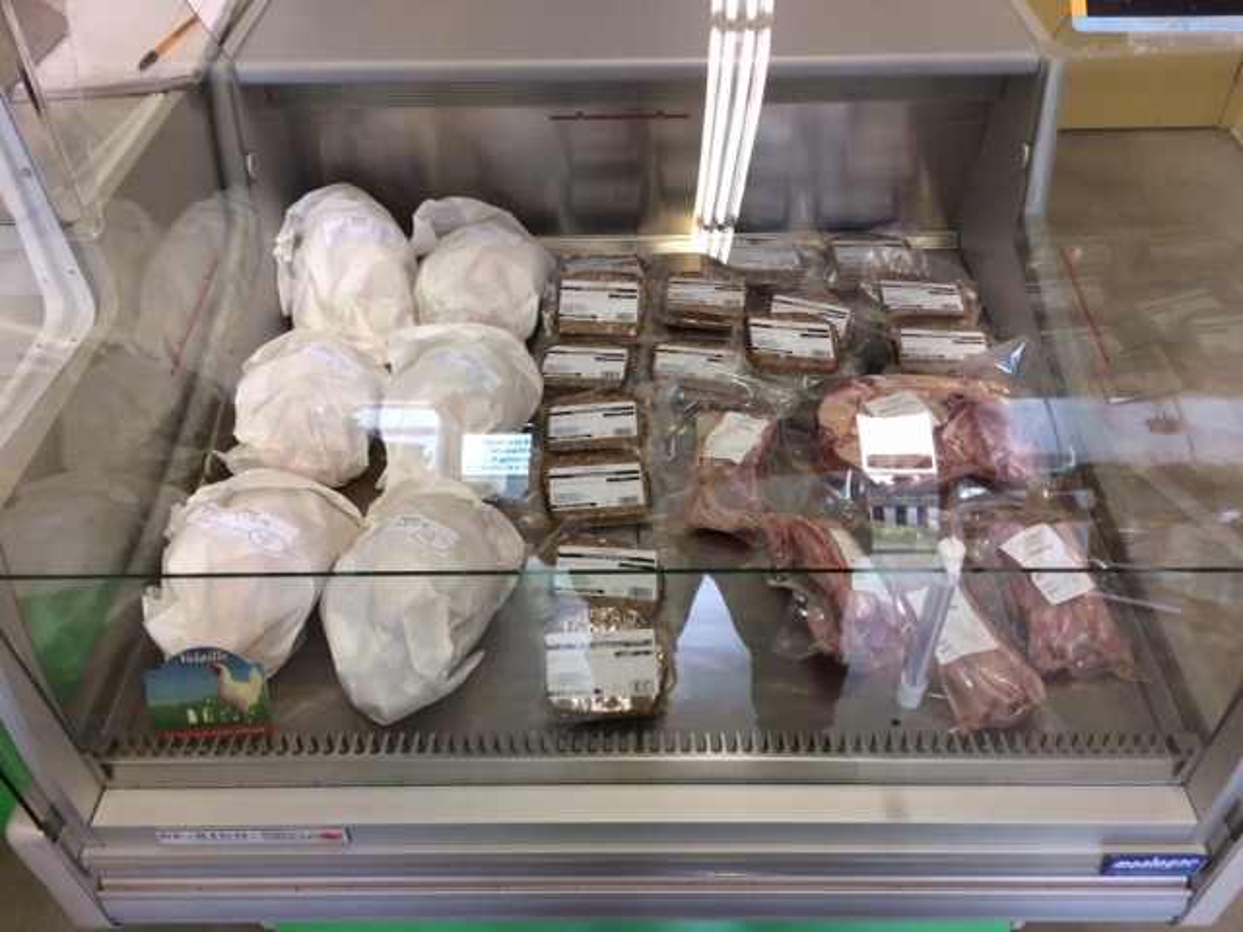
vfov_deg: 48.2
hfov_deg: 61.7
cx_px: 622
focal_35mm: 29
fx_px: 1041
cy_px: 466
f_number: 2.2
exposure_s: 1/33
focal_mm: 4.15
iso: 40
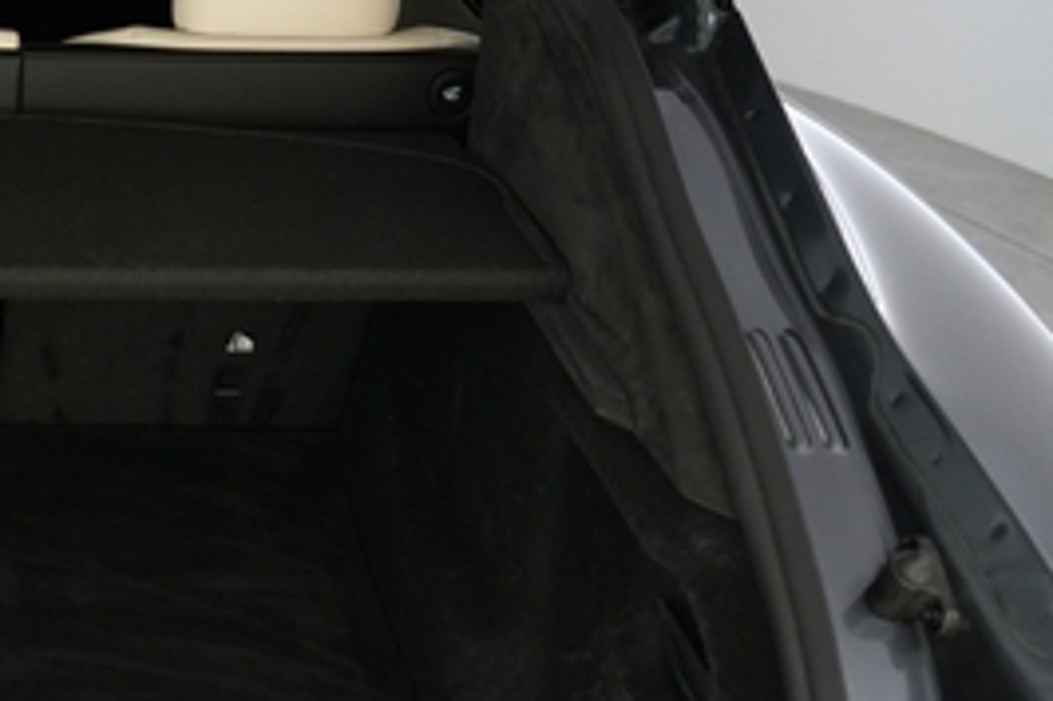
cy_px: 634
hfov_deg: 28.1
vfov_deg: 20.5
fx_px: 1900
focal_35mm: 65
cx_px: -115
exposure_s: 1/160
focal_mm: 27
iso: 2500
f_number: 2.8
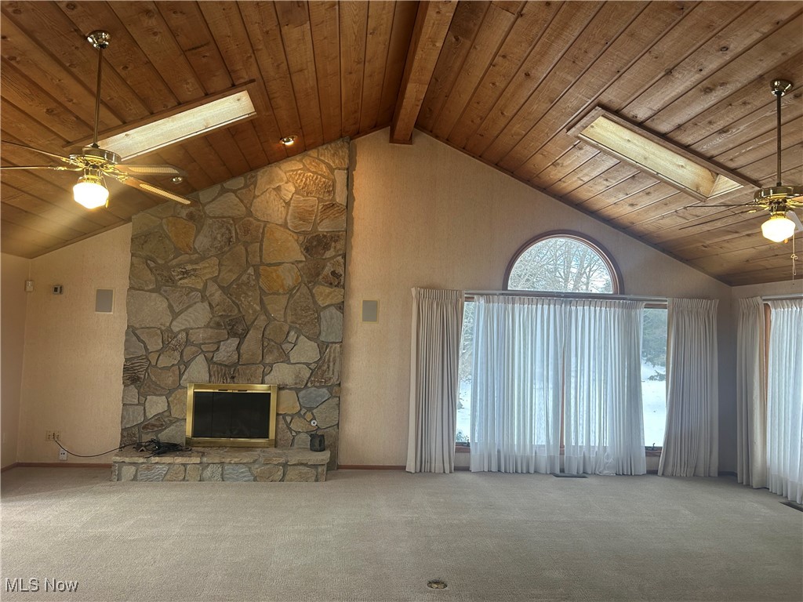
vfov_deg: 53.1
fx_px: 603
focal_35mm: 26
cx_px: 402
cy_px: 301
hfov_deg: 67.3
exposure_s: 1/120
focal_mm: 5.7
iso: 100
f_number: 1.5
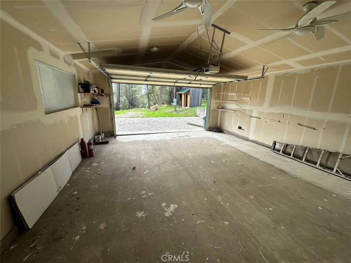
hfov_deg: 102.1
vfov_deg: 85.7
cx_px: 176
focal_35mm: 14
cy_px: 132
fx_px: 142
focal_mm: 2.22
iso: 40
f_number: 2.2
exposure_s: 1/231
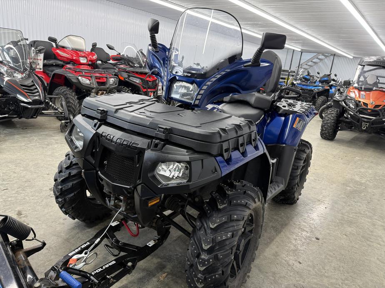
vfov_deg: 56.8
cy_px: 144
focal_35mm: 24
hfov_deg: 71.6
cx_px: 192
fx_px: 267
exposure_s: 1/121
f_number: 1.78
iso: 100
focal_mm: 6.76
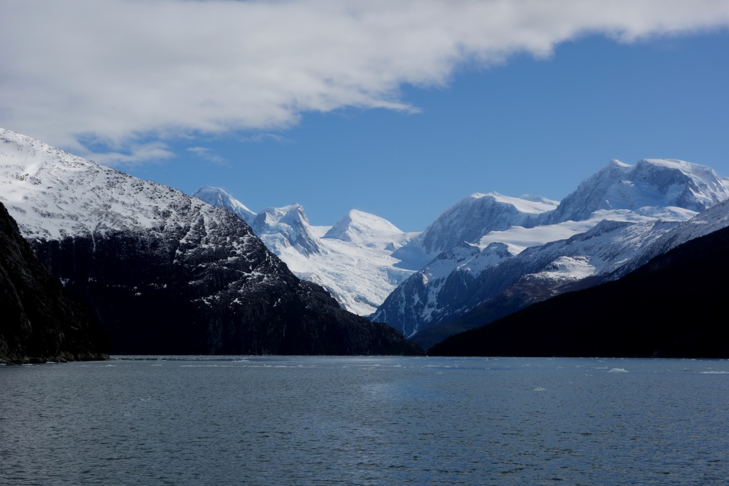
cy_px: 243
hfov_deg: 33.9
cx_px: 364
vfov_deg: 23.0
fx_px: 1195
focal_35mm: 59
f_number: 7.1
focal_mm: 22.01
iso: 125
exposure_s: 1/800
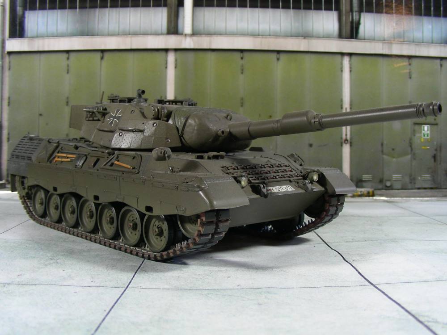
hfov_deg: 49.0
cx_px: 224
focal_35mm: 38
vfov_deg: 37.7
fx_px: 491
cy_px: 168
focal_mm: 6.3
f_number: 3.5
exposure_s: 1/12.1
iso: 50
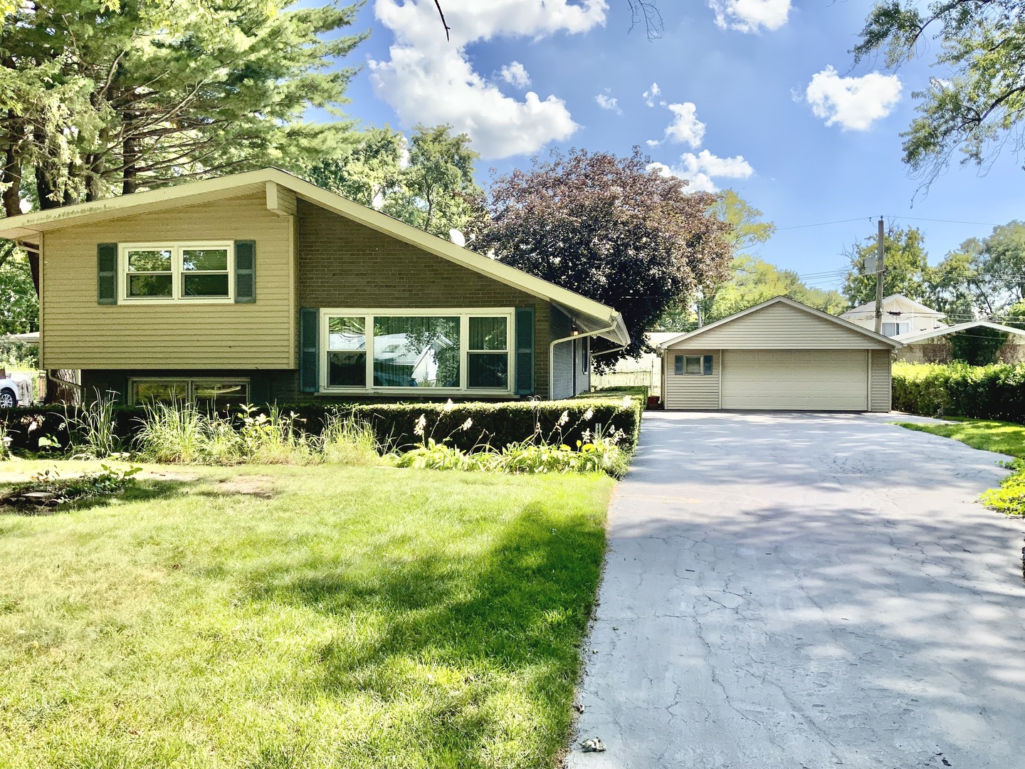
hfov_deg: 61.7
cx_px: 512
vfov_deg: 48.2
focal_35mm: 29
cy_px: 384
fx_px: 859
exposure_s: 1/883
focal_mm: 3
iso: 16
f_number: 1.8
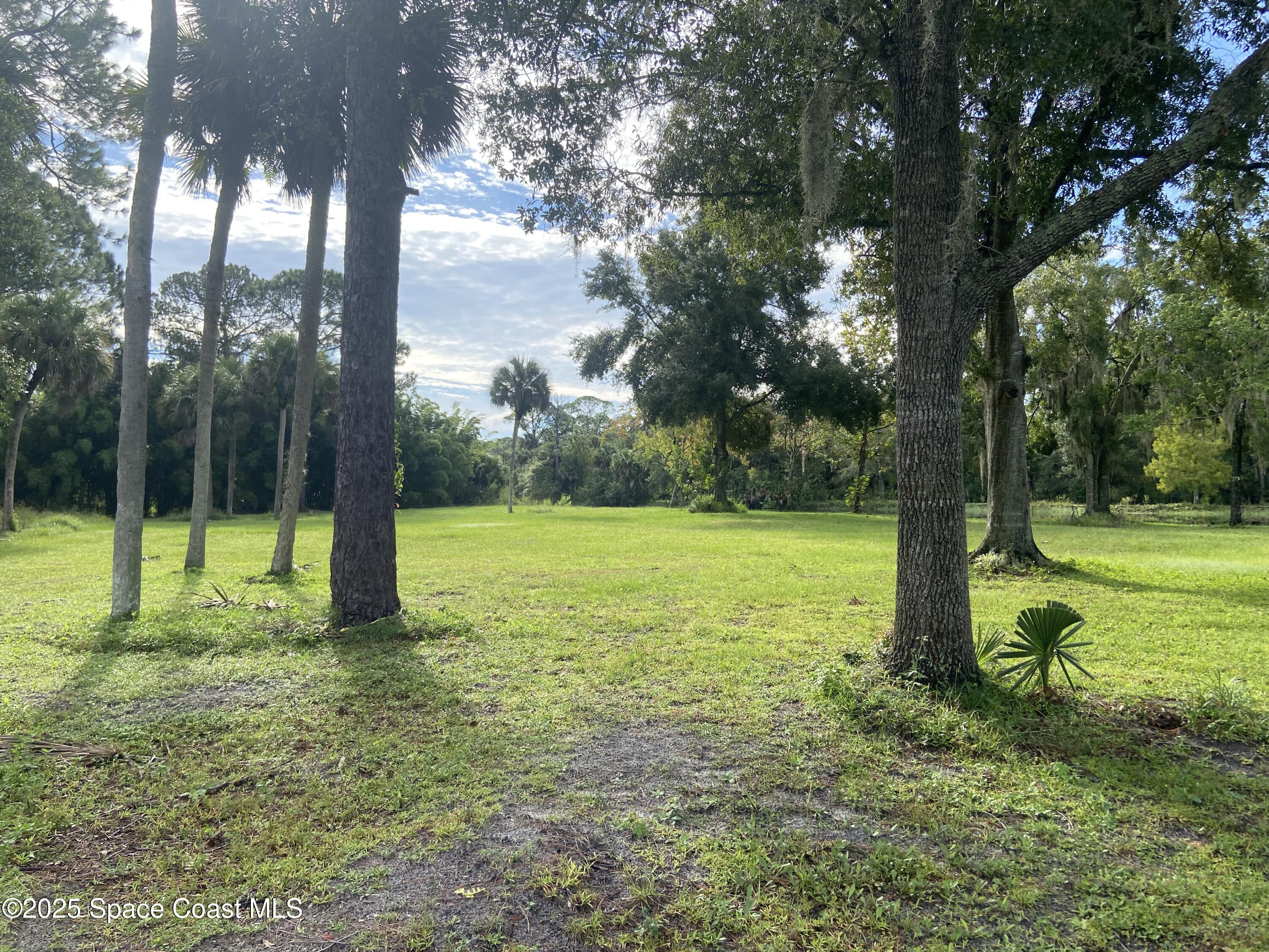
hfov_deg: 67.3
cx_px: 634
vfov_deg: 53.1
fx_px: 953
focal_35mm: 26
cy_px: 476
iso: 32
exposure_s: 1/1182
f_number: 1.8
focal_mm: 4.25
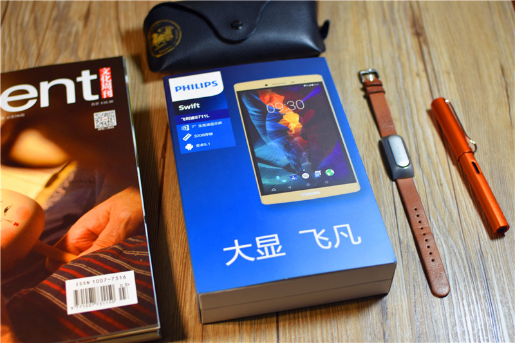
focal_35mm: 52
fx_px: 751
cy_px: 172
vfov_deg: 25.7
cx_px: 258
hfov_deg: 37.9
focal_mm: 35
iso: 200
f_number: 2.8
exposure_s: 1/30
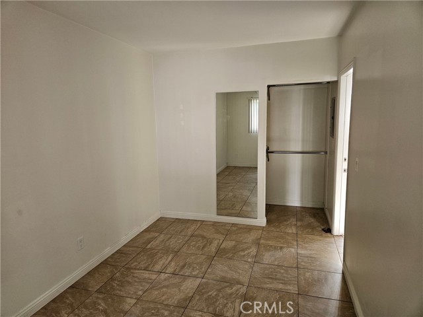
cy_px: 158
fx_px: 281
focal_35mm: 23
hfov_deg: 73.9
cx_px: 212
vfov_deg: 58.9
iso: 320
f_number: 1.8
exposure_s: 1/120
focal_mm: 5.4
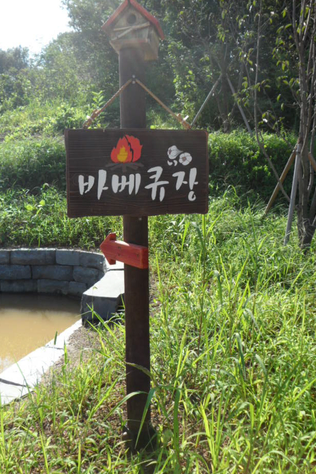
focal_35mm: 31
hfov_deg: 42.2
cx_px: 139
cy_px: 230
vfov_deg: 60.3
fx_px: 408
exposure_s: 1/500
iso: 80
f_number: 3.5
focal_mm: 4.9
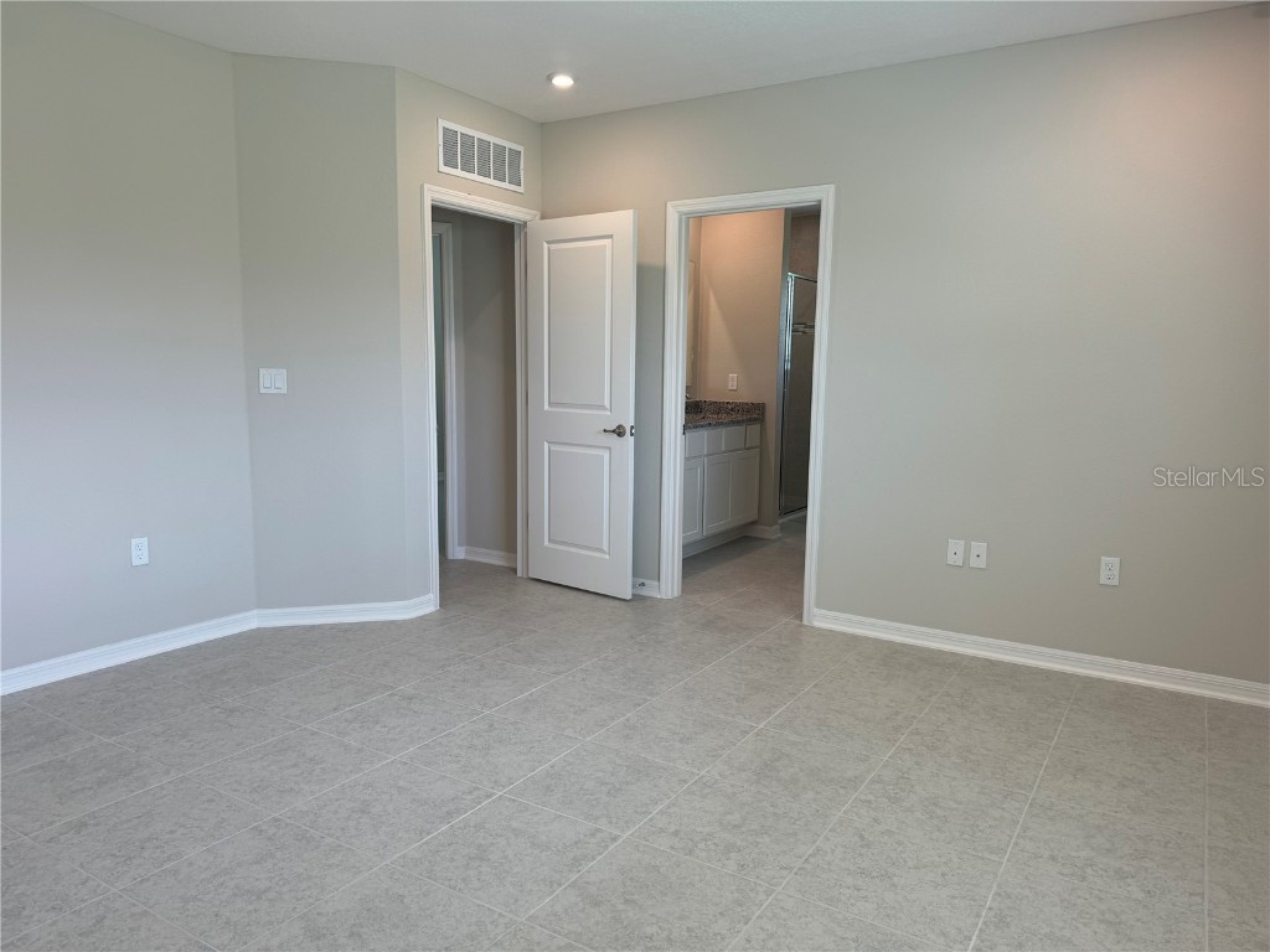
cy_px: 476
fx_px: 881
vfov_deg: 56.8
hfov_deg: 71.6
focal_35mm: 24
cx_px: 635
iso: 64
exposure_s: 1/120
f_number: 1.78
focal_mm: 6.76
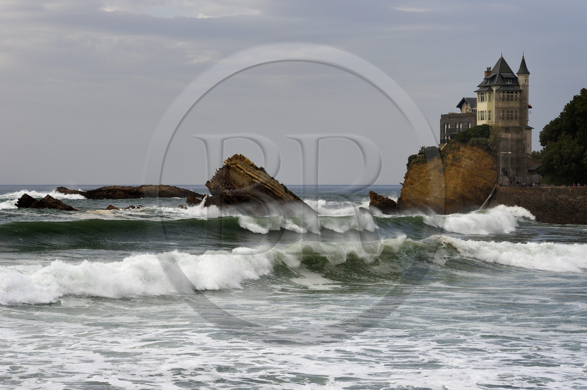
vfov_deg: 11.2
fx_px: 1988
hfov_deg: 16.8
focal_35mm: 122
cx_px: 294
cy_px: 195
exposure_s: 1/400
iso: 400
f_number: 11
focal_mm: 122
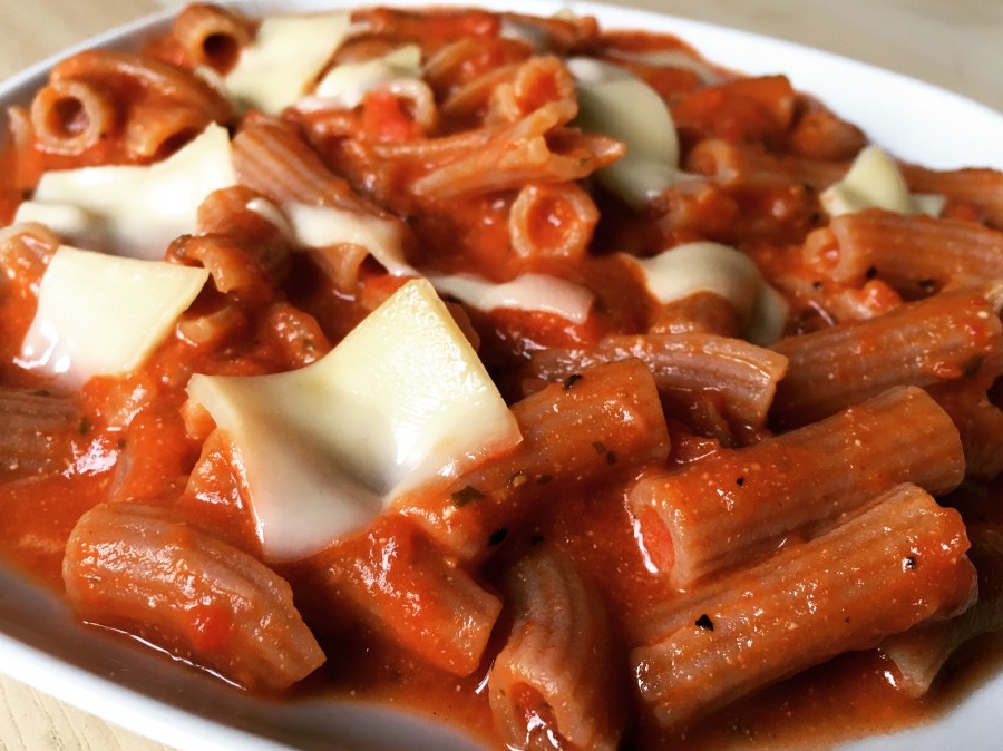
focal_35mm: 33
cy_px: 364
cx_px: 450
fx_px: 956
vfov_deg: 42.9
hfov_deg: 55.3
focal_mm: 4.15
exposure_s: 1/33
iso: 64
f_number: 2.2
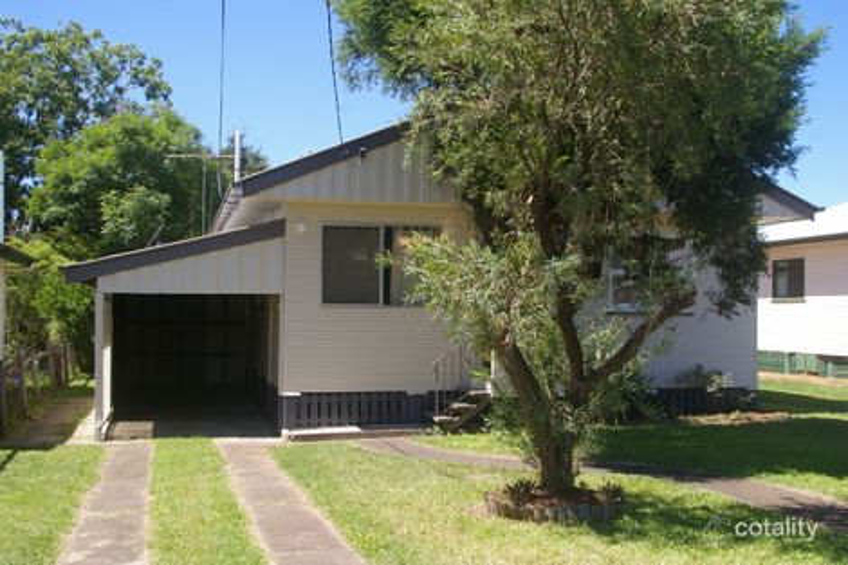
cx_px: 424
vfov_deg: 34.2
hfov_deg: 49.6
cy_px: 282
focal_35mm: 39
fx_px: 918
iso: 200
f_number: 8
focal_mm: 26
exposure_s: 1/250
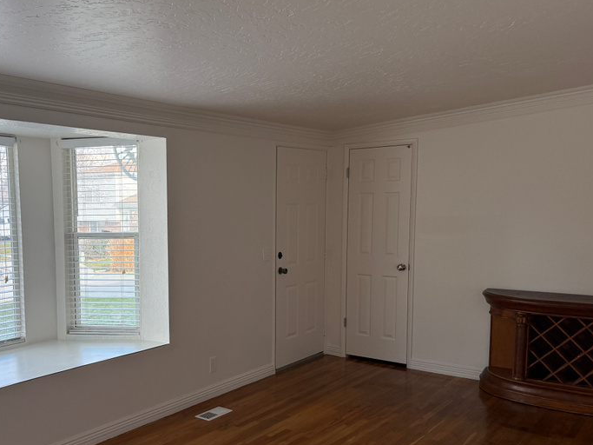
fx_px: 617
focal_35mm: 36
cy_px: 267
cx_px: 188
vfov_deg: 39.5
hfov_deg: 50.3
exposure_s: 1/239
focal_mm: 6.76
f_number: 1.78
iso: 125
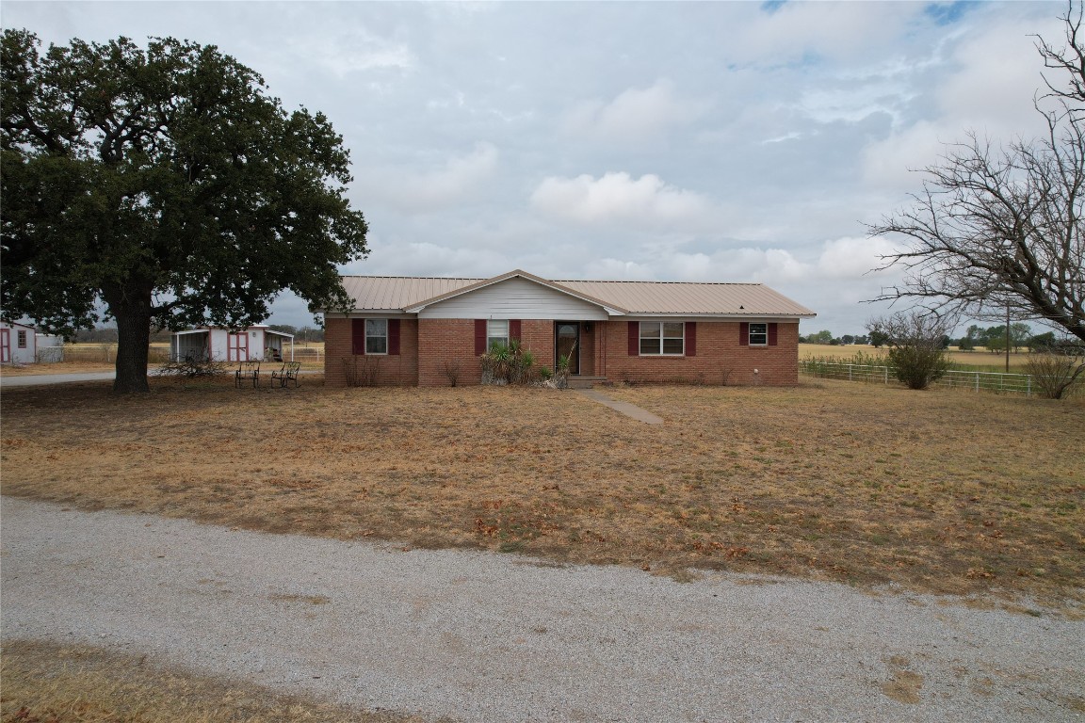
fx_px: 663
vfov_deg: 57.2
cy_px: 362
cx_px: 542
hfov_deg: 78.6
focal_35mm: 22
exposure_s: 1/2000
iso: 100
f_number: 2.8
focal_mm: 8.38
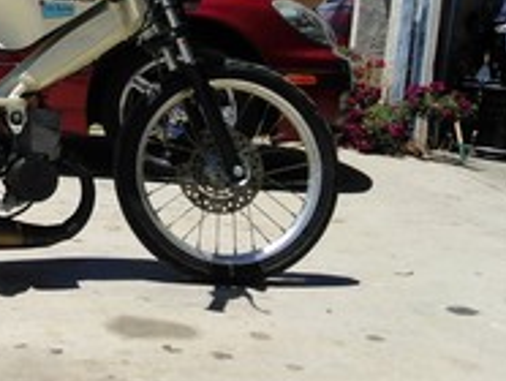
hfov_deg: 38.0
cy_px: 71
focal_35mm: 43
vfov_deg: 32.6
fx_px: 629
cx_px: -22
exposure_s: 1/1196
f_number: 2.2
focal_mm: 3.46
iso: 100
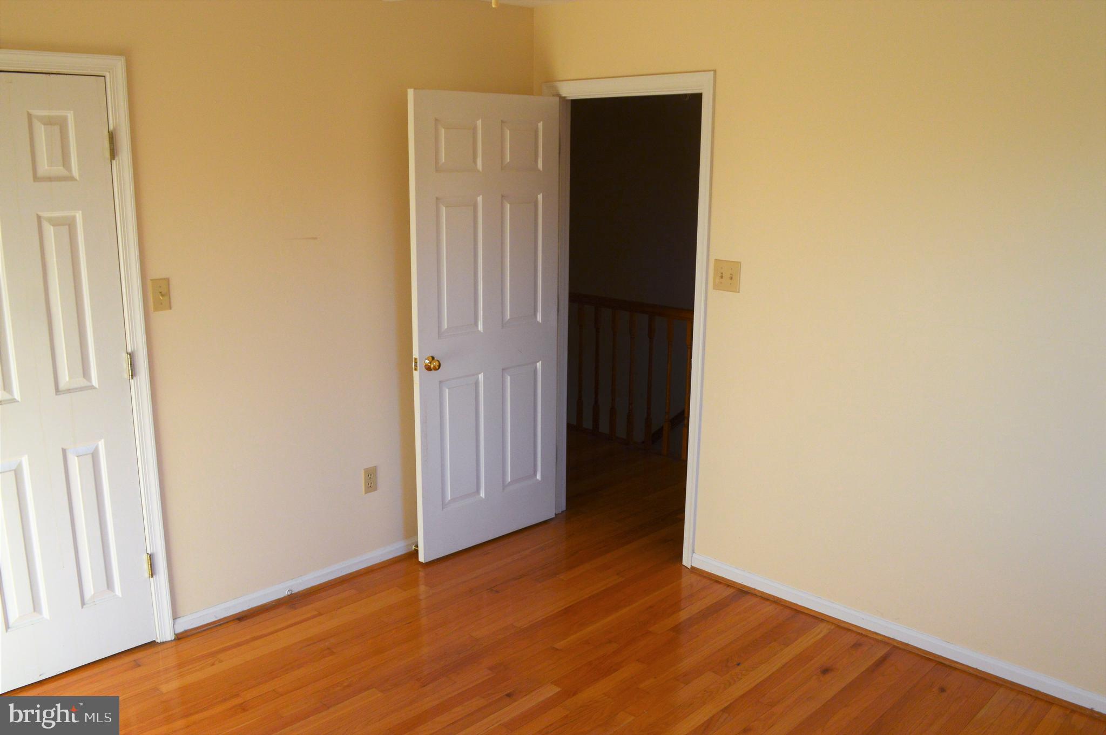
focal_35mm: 30
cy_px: 368
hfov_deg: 62.0
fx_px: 921
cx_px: 553
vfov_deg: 43.5
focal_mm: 20
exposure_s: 1/160
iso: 400
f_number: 10
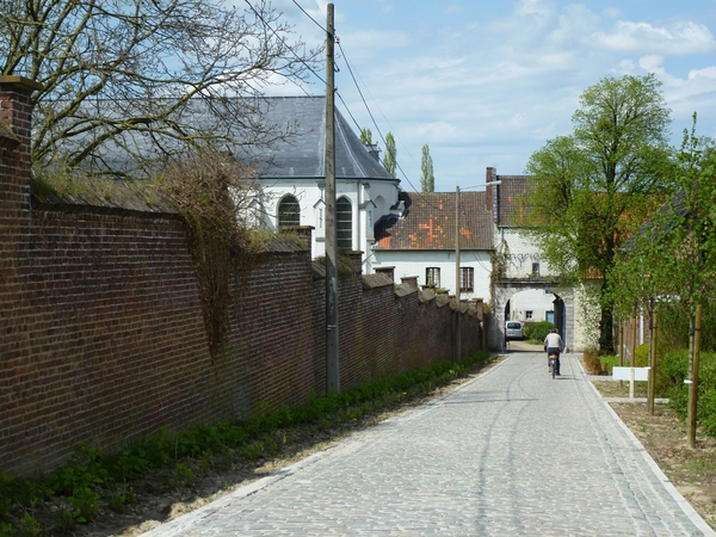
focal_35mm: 65
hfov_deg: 29.8
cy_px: 268
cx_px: 358
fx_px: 1344
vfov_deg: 22.6
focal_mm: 11.7
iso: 100
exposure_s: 1/800
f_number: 4.6
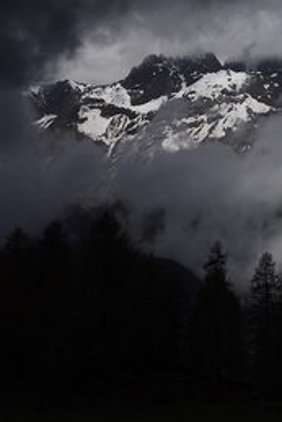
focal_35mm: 146
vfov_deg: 14.0
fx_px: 1713
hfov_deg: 9.2
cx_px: 425
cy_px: 104
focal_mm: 42
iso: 100
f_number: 4.8
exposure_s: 1/4000
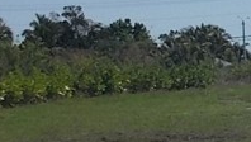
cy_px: 105
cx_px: 454
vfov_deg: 7.5
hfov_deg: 12.1
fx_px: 1086
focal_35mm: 163
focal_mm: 4.1
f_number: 9.3
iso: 80
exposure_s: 1/250
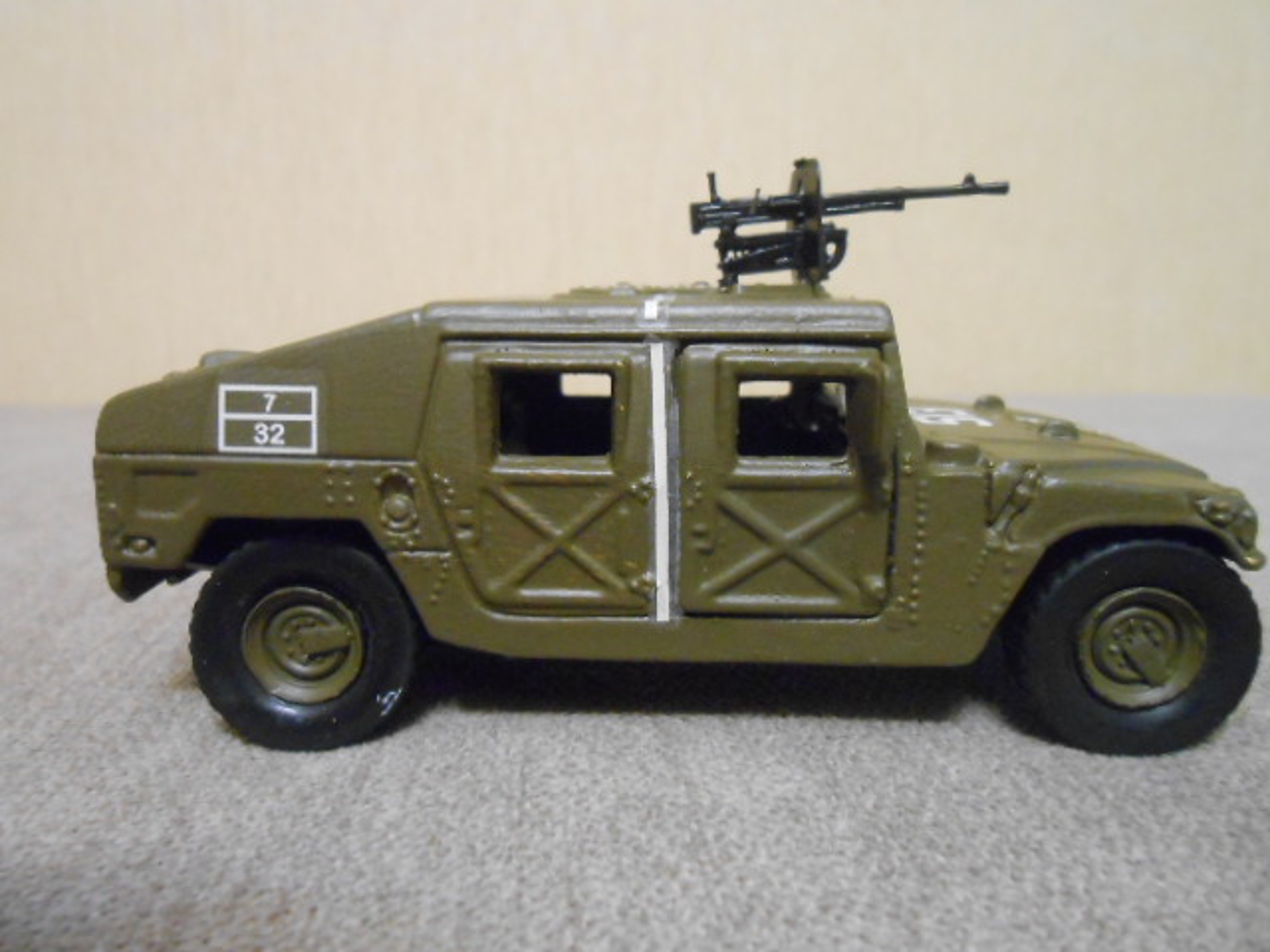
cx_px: 635
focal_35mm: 26
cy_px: 476
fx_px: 954
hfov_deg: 67.3
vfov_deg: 53.1
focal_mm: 4.6
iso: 800
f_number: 3.5
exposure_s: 1/8
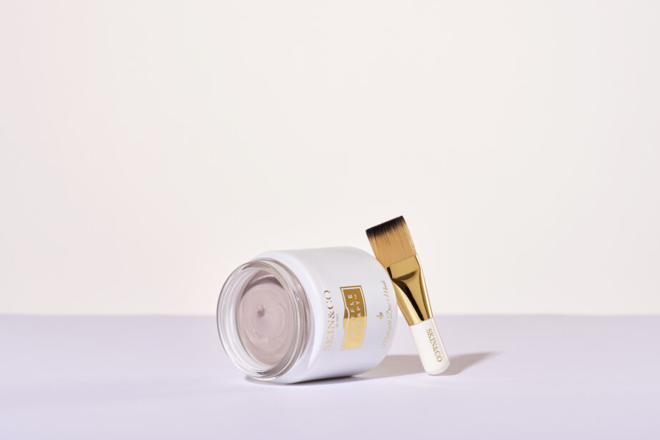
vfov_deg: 11.7
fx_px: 2145
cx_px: 338
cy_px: 197
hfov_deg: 17.5
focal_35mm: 117
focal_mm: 105
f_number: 13
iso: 400
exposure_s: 1/160
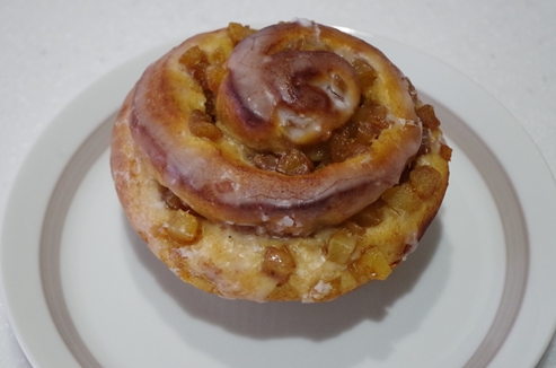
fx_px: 1271
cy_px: 184
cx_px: 278
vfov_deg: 16.5
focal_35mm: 82
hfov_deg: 24.7
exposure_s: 1/100
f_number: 7.1
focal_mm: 55
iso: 3200
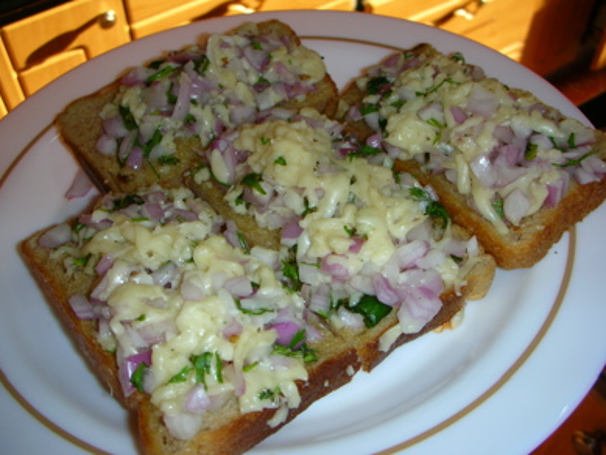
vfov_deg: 39.7
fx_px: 630
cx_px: 304
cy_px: 229
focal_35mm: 36
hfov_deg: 51.3
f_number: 3
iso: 50
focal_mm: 5.8
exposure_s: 1/60.1
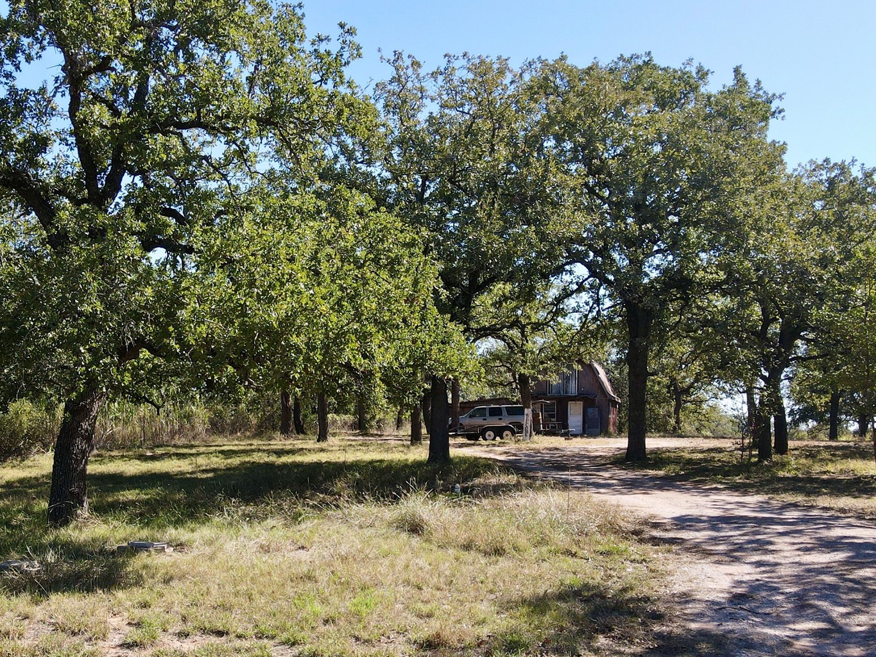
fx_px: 911
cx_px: 341
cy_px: 436
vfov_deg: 39.2
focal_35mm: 36
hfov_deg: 50.9
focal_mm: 4.5
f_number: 2.8
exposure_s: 1/320
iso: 100
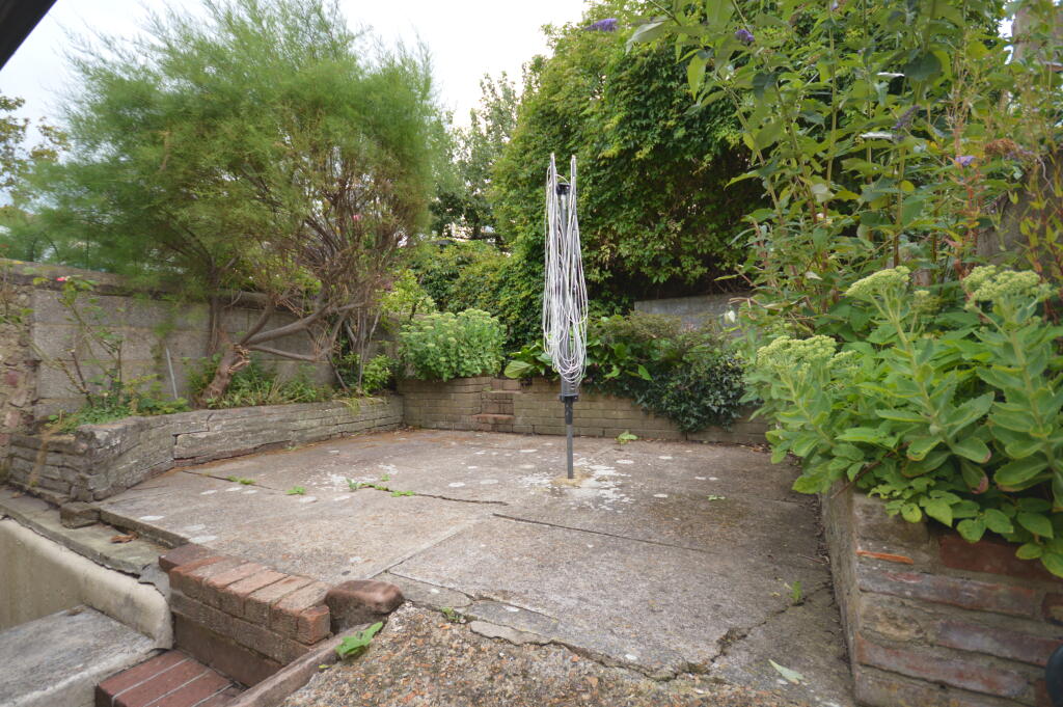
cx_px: 532
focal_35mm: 15
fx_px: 443
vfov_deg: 77.2
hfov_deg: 100.4
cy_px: 354
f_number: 4
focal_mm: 10
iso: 100
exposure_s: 1/200
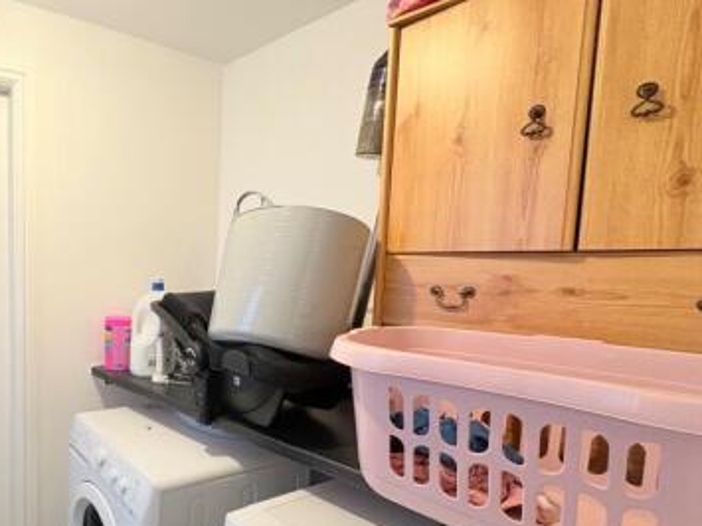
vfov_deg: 58.5
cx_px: 139
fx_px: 466
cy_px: 306
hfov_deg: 67.0
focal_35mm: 23
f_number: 2.2
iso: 250
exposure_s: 1/50
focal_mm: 2.22
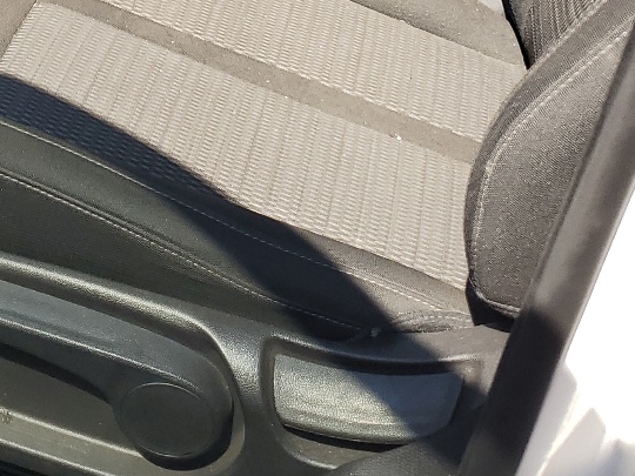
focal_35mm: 77
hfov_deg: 24.5
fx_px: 1412
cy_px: -140
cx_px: 42
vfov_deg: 17.9
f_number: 1.5
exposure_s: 1/1000
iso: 50
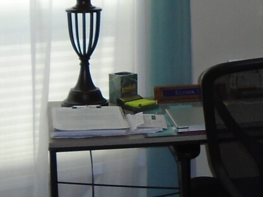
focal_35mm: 120
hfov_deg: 16.1
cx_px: 269
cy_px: -11
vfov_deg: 12.2
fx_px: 912
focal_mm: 5.5
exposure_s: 1/200
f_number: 3.5
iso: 100
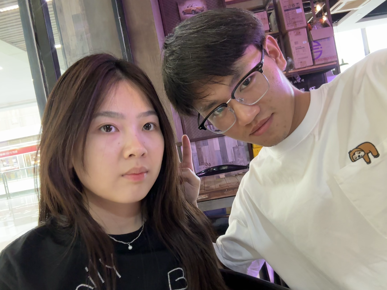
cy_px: 145
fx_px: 257
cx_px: 194
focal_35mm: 23
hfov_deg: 73.9
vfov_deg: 58.9
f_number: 1.9
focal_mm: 2.69
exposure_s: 1/33
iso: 320
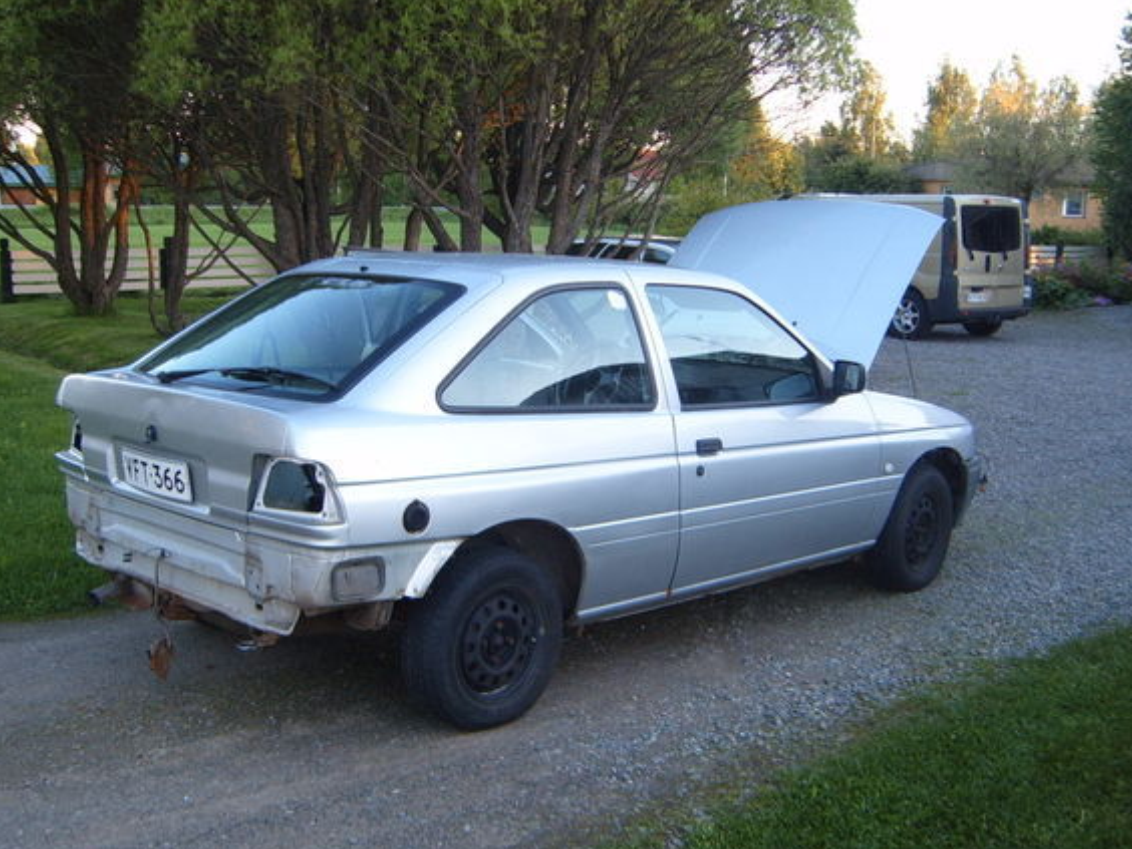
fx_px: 1373
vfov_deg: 34.3
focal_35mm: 42
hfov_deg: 44.8
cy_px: 476
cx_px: 536
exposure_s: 1/30
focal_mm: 6.2
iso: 63
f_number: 2.9
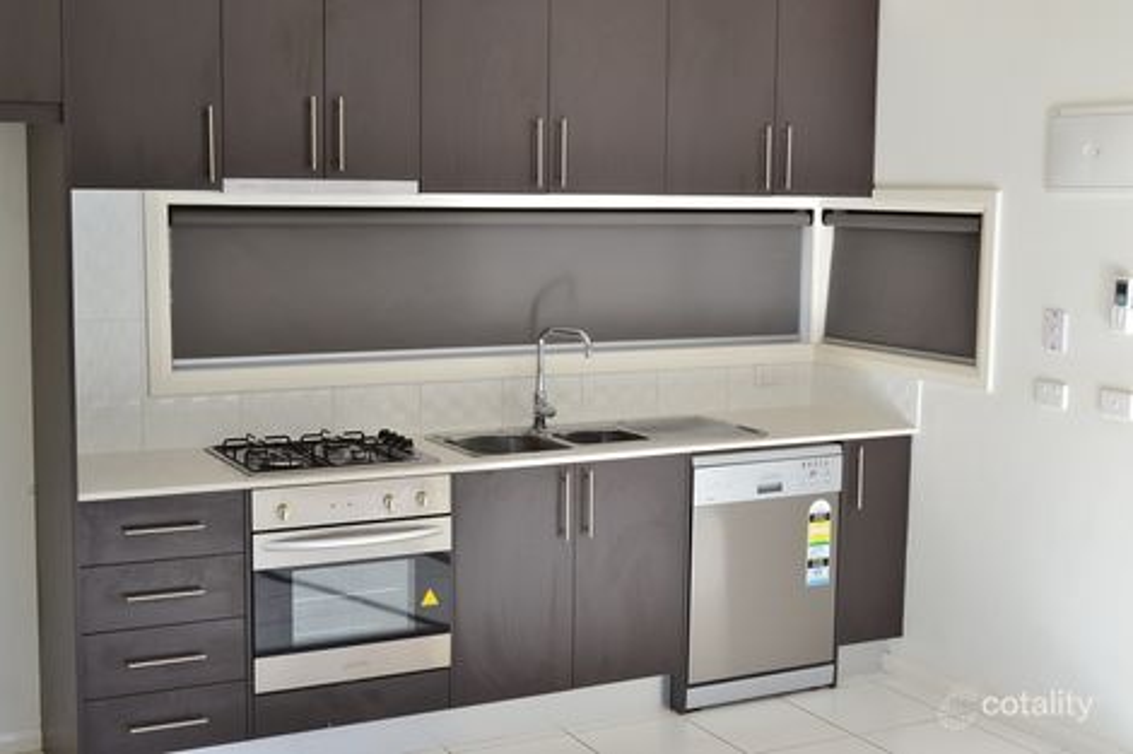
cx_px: 566
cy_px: 377
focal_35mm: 48
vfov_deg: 28.1
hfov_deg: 41.1
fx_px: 1510
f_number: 9
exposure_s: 1/125
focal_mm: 32
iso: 400
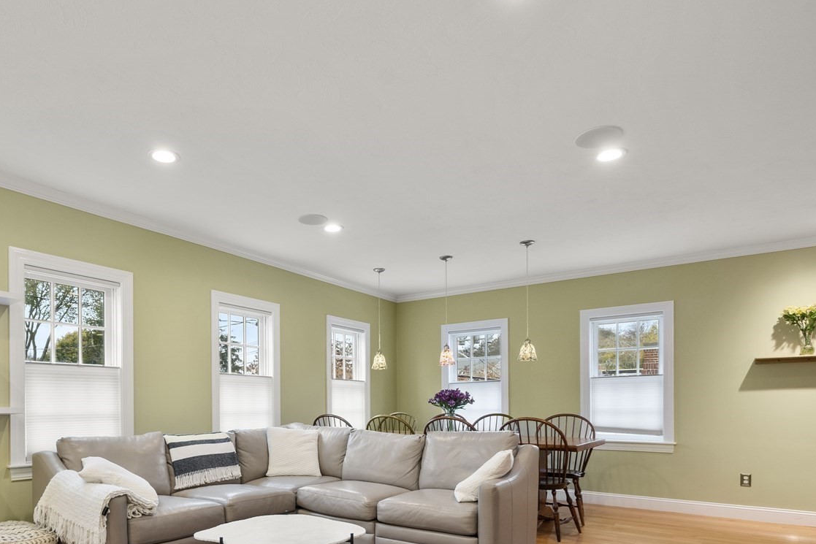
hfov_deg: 78.0
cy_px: 418
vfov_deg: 54.2
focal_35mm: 22
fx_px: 499
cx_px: 344
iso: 320
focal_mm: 12
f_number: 7.1
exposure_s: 1/8
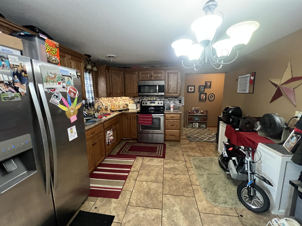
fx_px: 113
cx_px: 151
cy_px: 113
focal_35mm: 13
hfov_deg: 106.2
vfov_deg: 89.9
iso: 800
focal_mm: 1.57
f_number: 1.8
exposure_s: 1/60
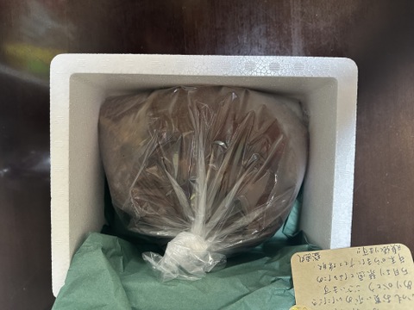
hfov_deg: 71.6
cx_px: 207
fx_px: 287
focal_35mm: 24
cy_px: 155
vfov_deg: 56.8
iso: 400
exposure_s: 1/50
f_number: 1.78
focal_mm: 6.86
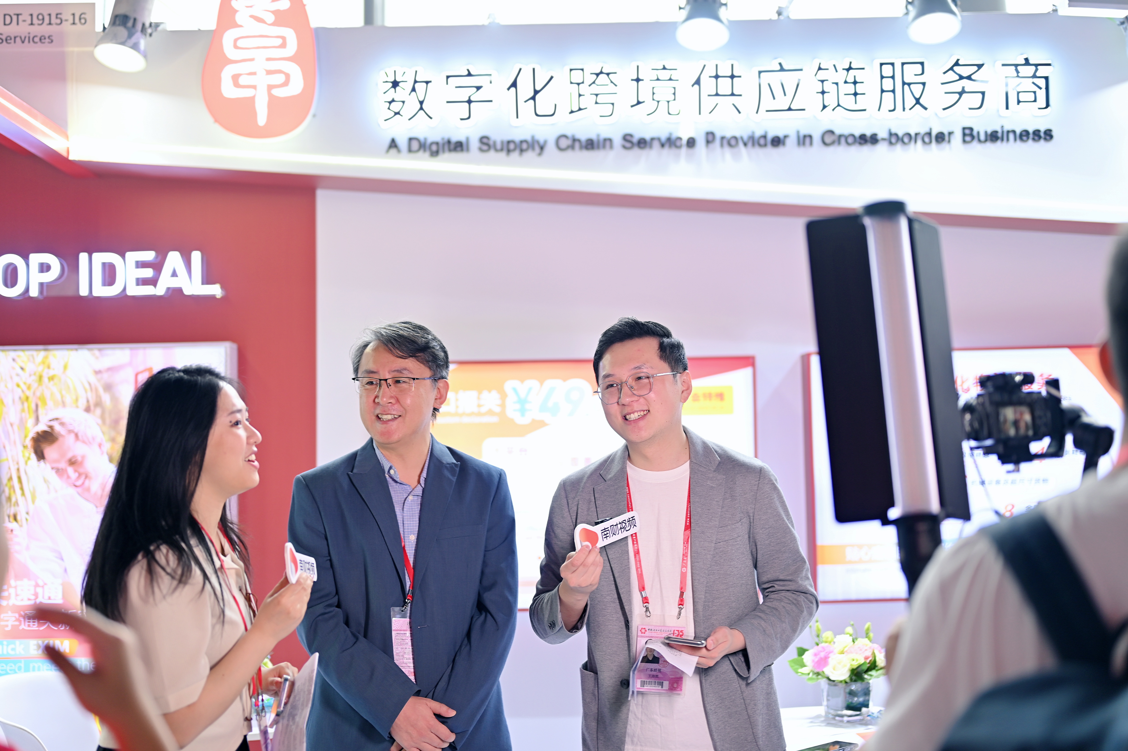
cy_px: 376
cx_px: 564
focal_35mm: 50
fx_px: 1566
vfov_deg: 27.0
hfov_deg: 39.6
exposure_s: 1/160
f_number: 1.8
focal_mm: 50
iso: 125
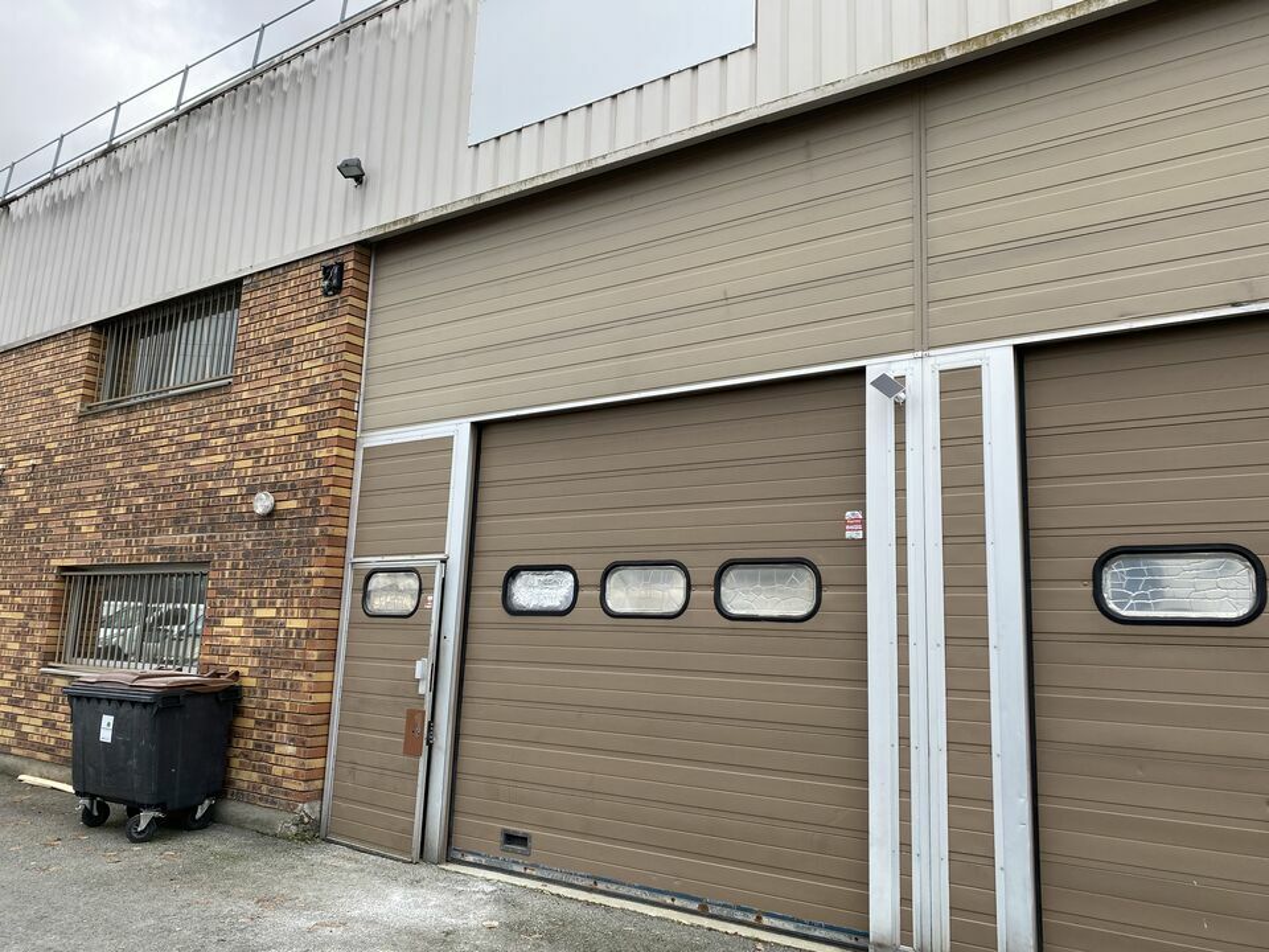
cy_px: 476
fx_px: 953
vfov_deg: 53.1
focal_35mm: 26
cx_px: 634
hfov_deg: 67.3
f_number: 1.8
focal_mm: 4.25
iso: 32
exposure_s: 1/346
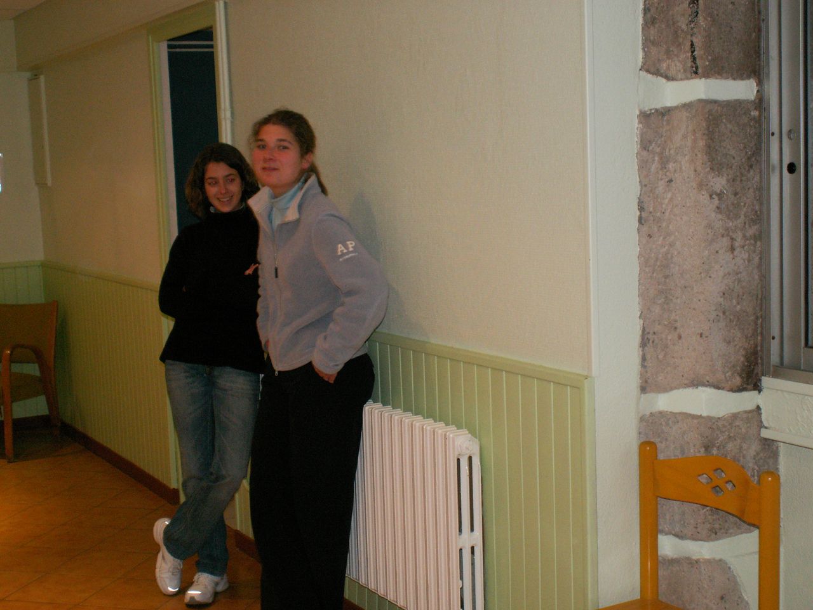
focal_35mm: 53
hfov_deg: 36.2
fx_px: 1245
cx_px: 406
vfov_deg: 27.5
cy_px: 305
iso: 160
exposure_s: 1/40
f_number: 3.2
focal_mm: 8.87
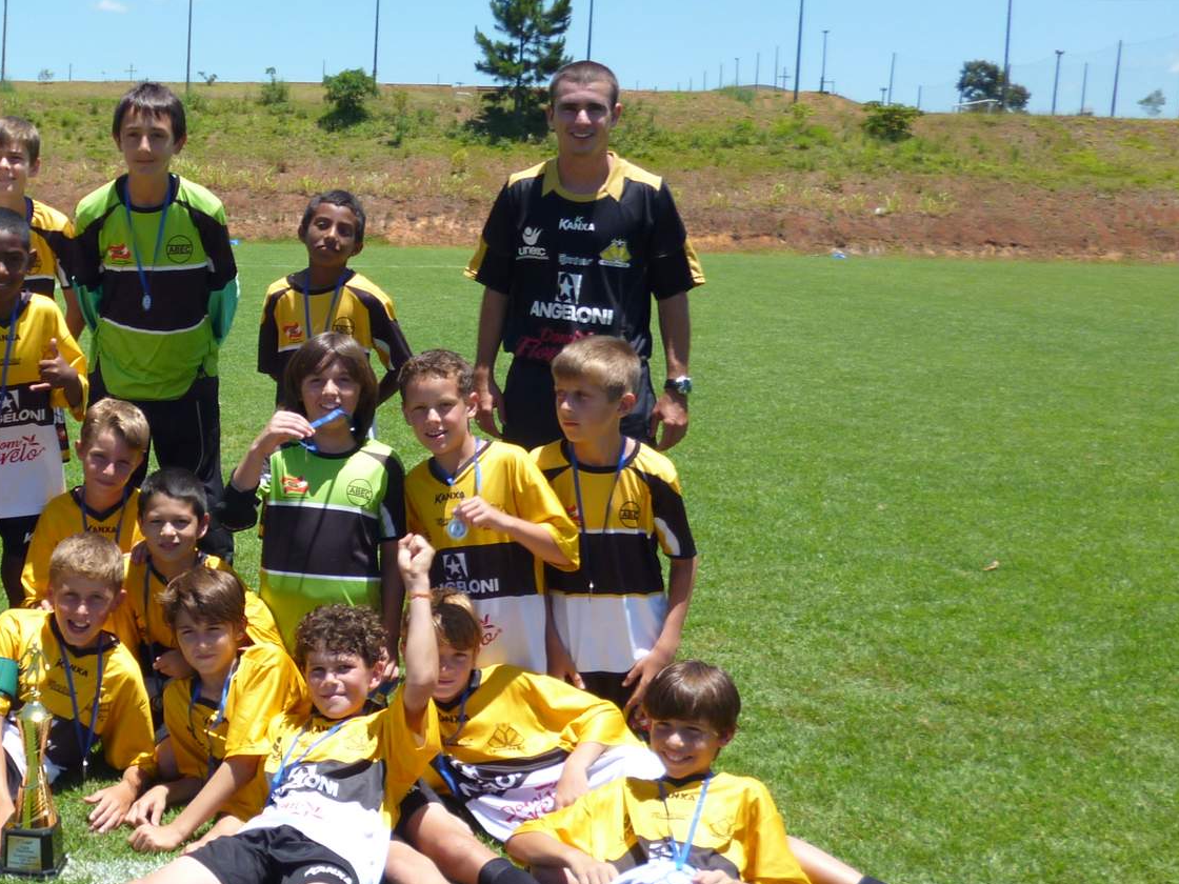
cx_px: 179
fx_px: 1703
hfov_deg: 36.4
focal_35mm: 50
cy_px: 467
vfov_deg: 29.1
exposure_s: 1/80
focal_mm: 5
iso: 100
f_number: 9
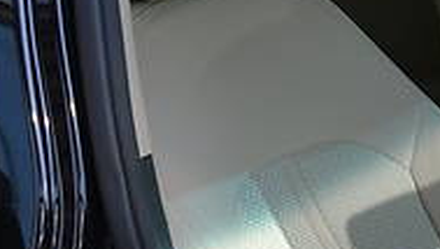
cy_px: 364
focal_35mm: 146
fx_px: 1706
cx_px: 654
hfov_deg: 13.8
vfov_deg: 8.2
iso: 200
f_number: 6.3
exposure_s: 1/160
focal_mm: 22
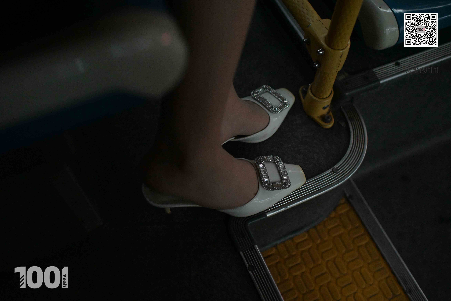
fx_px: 438
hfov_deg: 54.4
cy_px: 150
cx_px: 226
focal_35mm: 35
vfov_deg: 37.9
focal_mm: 35
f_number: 2.2
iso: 6400
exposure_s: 1/200
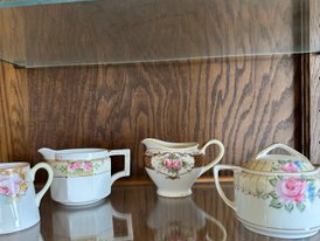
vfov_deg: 46.8
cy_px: 135
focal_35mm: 30
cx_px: 144
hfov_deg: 59.8
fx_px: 278
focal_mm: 6.86
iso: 160
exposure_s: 1/60
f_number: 1.78
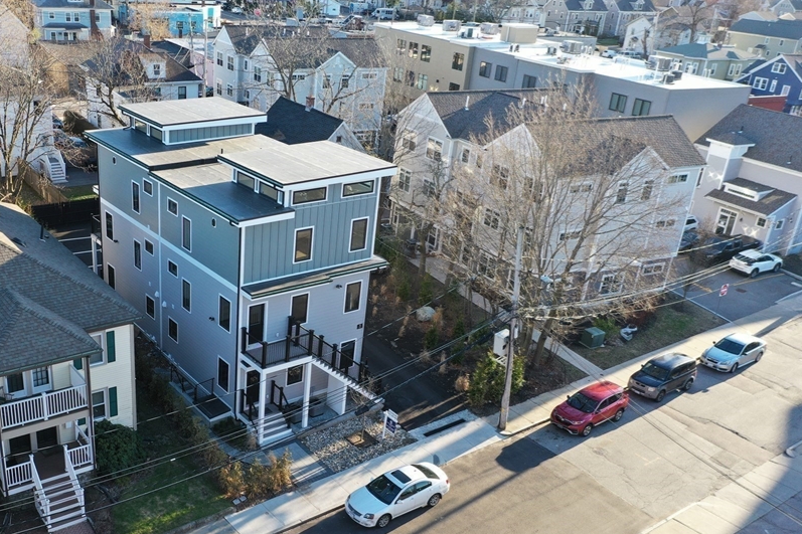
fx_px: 802
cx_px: 293
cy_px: 335
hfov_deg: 52.5
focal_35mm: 36
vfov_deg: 36.6
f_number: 4.5
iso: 100
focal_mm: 10.26
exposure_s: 1/120
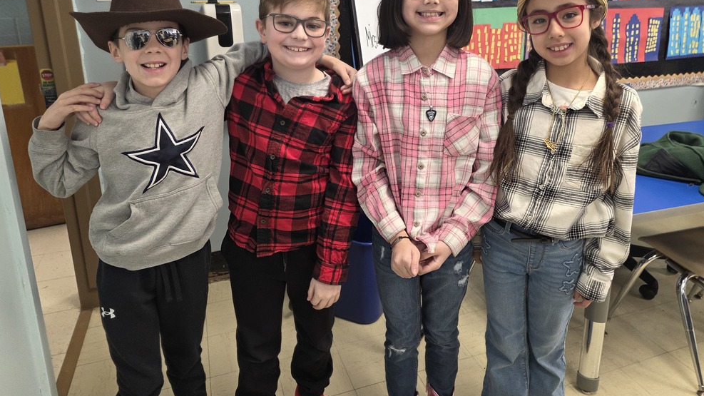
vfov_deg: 43.6
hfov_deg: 71.9
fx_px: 485
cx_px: 354
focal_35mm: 26
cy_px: 126
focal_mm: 6.25
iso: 250
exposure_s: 1/120
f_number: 1.7
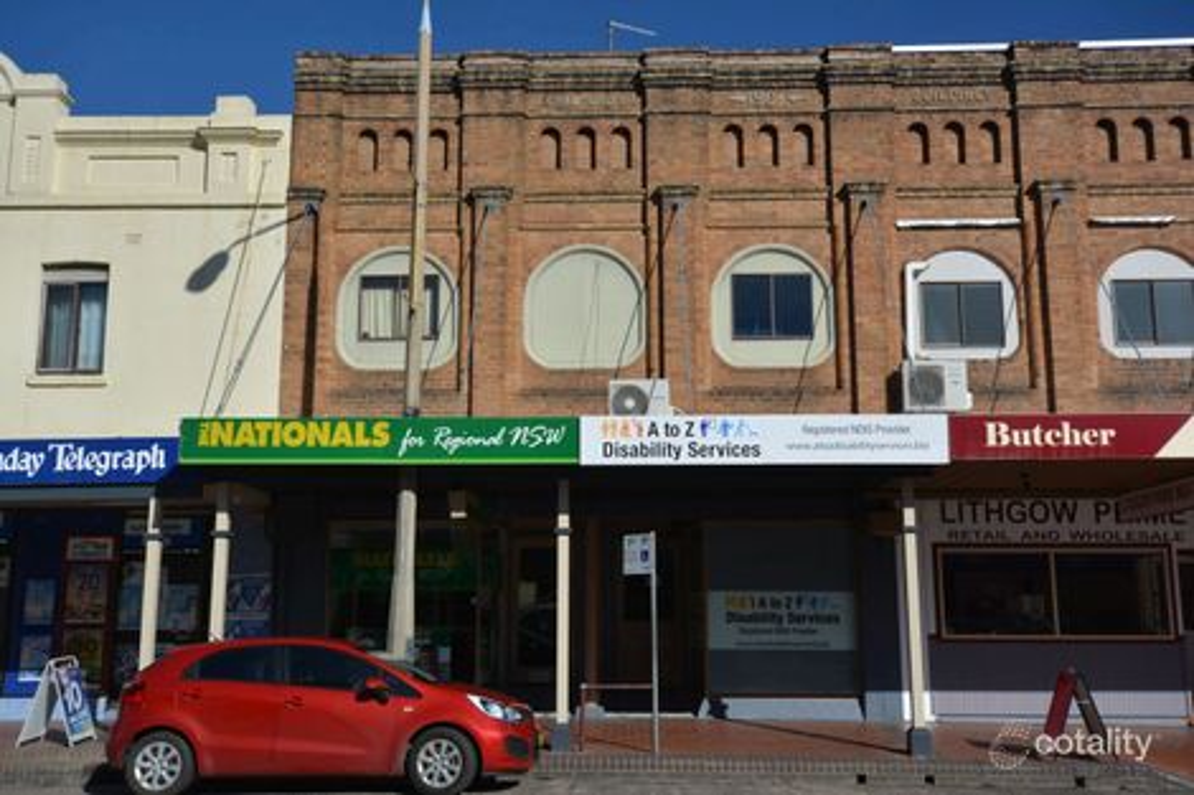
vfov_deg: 36.8
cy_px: 398
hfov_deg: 53.1
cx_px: 597
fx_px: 1194
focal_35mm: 36
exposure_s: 1/320
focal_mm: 24
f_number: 9
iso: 100
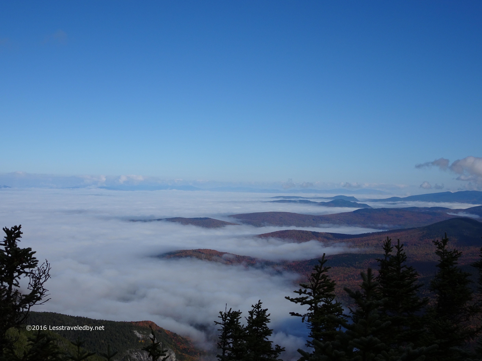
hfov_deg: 39.7
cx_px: 241
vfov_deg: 30.3
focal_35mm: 48
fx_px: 668
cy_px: 180
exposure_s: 1/1250
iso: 80
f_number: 4.5
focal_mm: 8.18
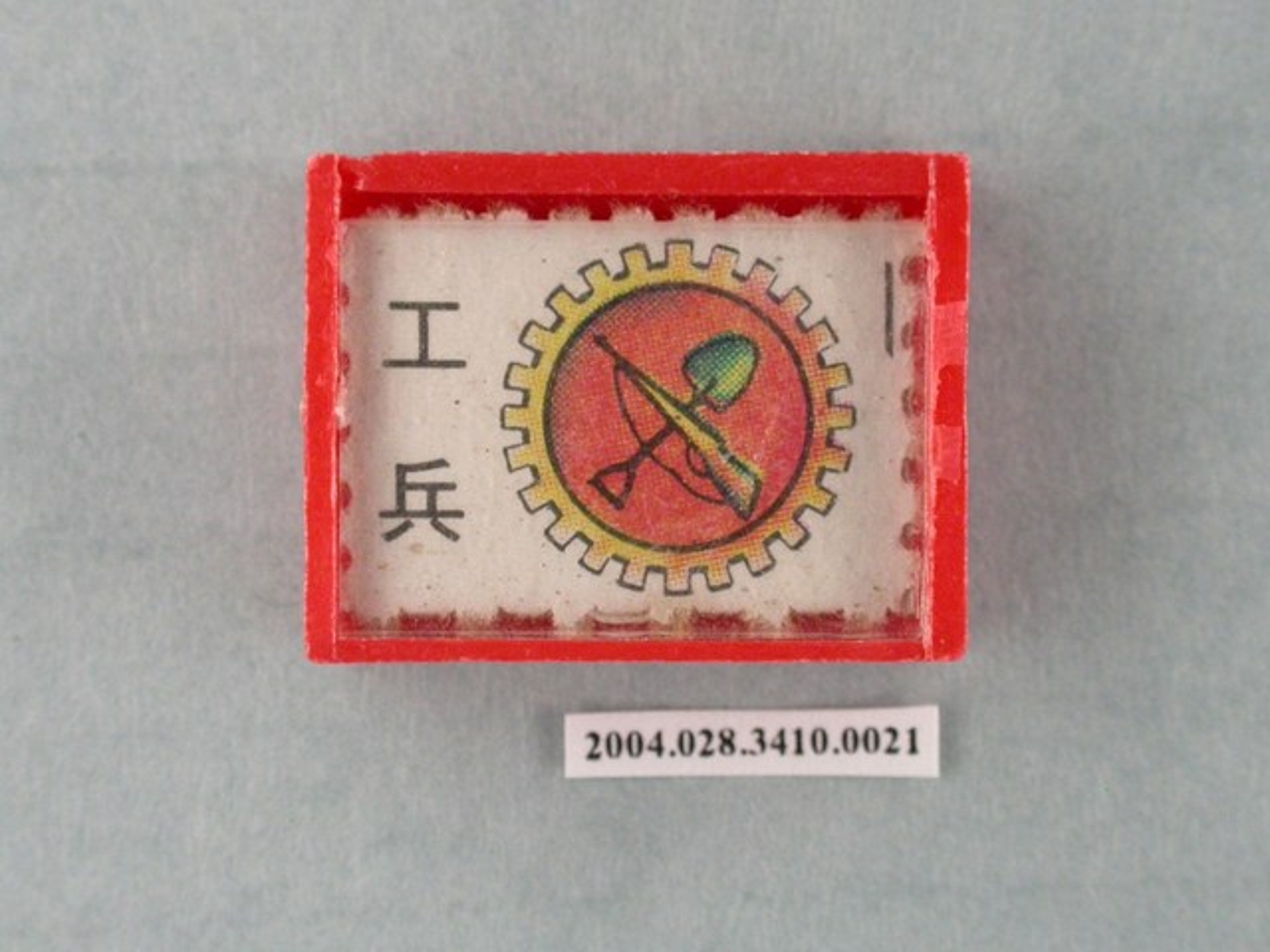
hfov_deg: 13.7
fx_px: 5283
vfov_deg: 10.3
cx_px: 635
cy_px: 476
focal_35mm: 144
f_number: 6.2
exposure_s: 1/30
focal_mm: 29.9
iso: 200
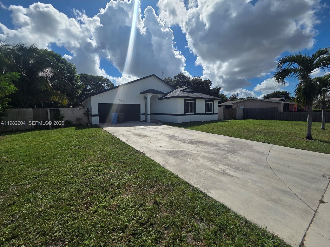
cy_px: 124
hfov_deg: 106.2
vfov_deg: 89.9
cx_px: 165
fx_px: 124
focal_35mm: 13
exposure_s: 1/4886
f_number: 2.2
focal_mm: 2.2
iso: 50
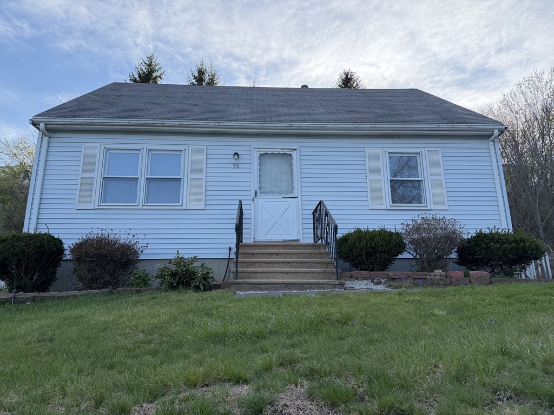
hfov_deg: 71.6
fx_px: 384
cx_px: 277
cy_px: 208
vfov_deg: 56.8
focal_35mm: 24
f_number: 1.78
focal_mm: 6.76
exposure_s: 1/1493
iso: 100
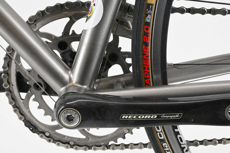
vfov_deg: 19.4
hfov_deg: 28.9
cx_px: 115
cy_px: 76
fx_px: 447
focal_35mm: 70
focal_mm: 70
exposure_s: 1/640
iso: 51200
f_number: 20
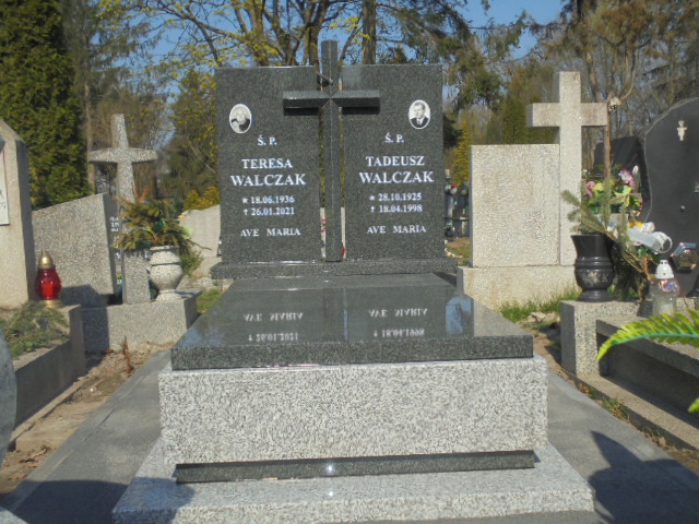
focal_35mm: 38
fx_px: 767
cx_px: 350
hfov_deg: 49.0
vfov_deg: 37.7
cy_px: 262
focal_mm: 6.9
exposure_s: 1/100
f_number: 13.3
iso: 100
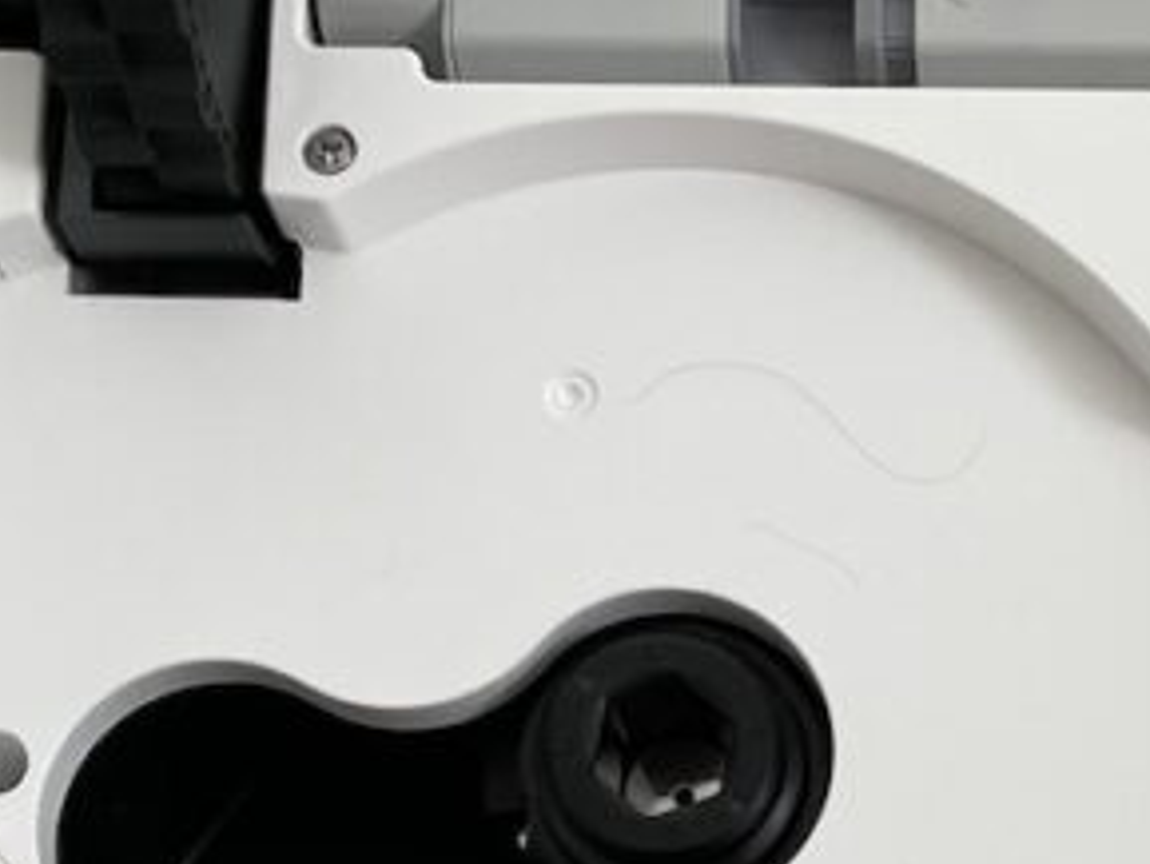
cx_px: 1178
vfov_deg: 14.7
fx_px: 3058
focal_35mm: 92
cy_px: 1398
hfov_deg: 20.5
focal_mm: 4.2
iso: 100
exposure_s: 1/121
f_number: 1.6
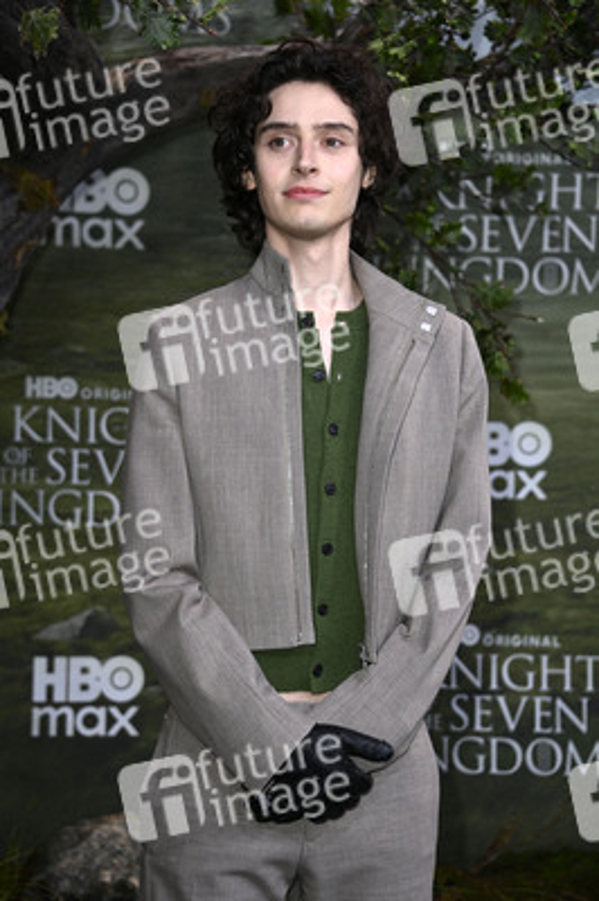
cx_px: 300
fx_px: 2300
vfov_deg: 22.2
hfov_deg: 14.8
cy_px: 450
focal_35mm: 92
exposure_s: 1/250
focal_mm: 92
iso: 640
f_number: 5.6
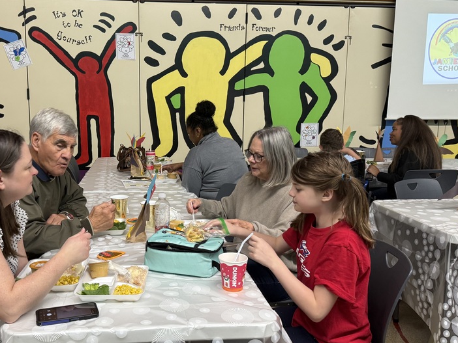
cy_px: 176
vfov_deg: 40.7
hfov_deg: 52.1
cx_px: 172
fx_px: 463
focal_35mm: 35
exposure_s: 1/75
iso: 200
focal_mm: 6.76
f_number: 1.78
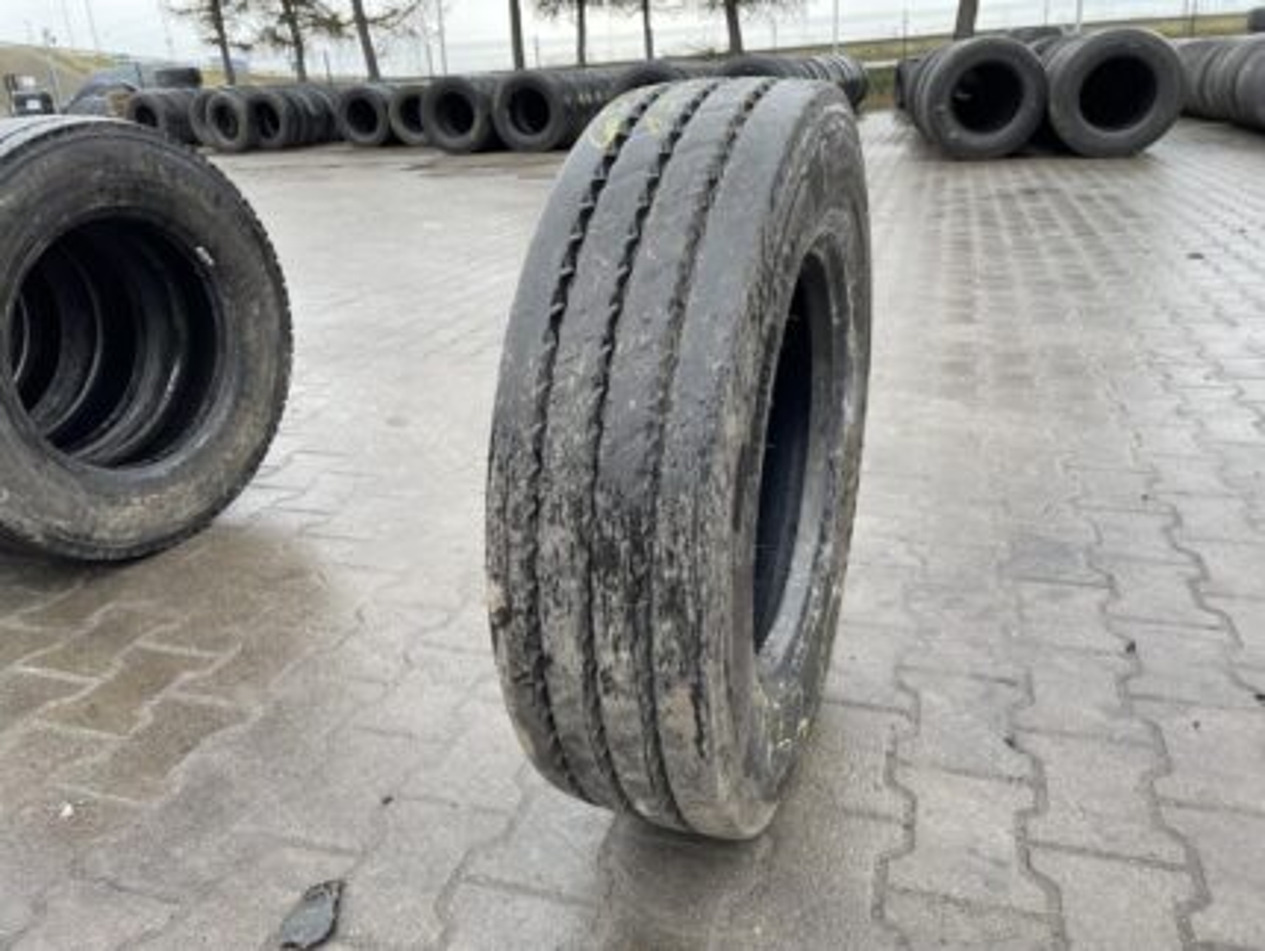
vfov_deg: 53.1
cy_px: 476
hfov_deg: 67.3
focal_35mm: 26
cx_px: 632
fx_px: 951
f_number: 1.6
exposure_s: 1/121
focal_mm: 4.2
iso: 64
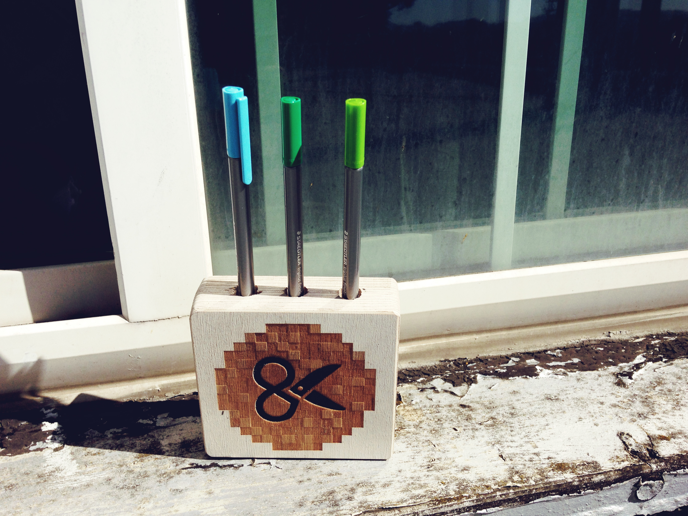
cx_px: 344
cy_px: 258
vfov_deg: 42.9
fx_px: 656
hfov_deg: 55.4
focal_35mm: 33
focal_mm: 4.12
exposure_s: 1/3012
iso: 50
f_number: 2.4
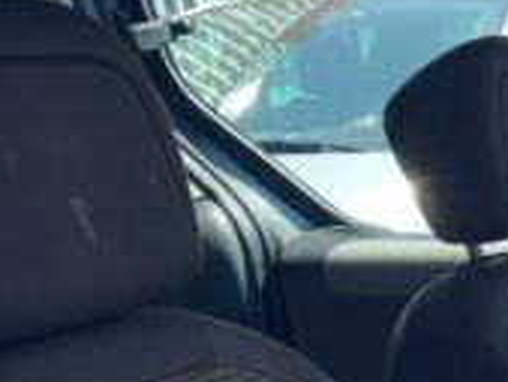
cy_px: 581
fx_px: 1733
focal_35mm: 118
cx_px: 1007
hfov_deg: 14.1
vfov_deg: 12.0
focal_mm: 4.6
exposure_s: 1/100
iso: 40
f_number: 2
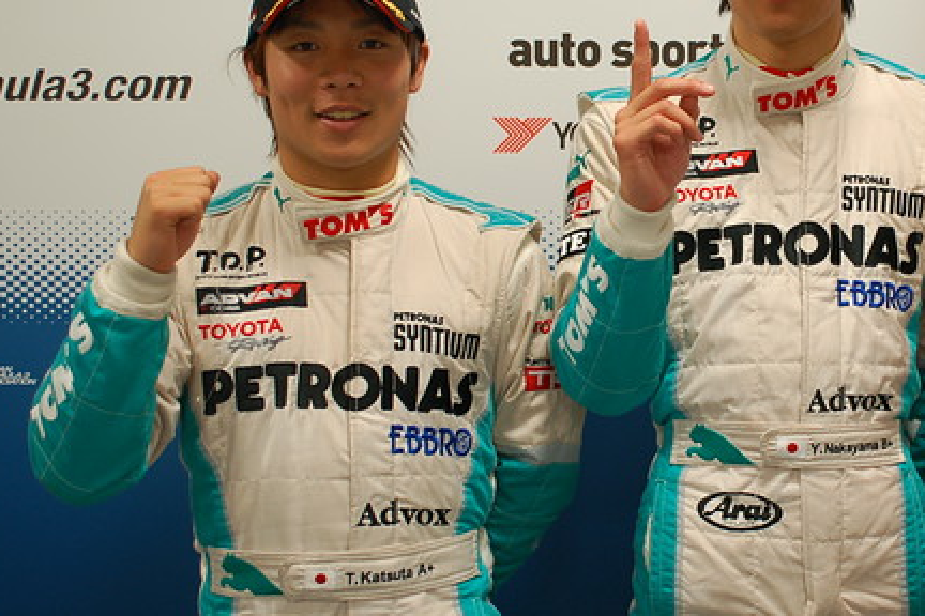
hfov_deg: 32.7
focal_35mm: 60
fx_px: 1542
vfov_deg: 22.6
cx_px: 707
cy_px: 240
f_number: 2.8
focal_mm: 24
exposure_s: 1/30
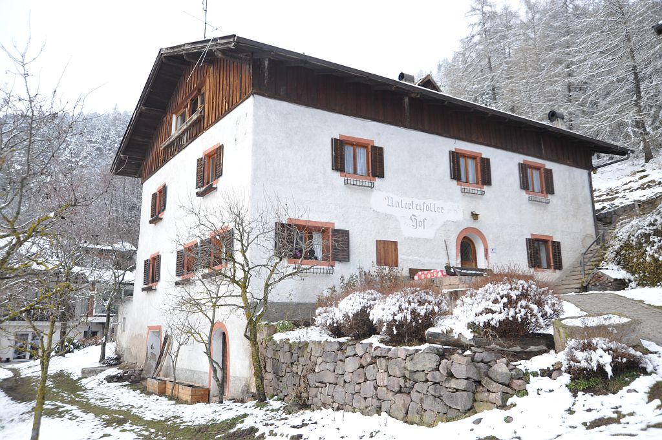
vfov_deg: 44.9
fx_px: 533
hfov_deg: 63.7
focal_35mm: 29
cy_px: 220
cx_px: 331
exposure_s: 1/200
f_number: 7.1
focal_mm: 29
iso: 800
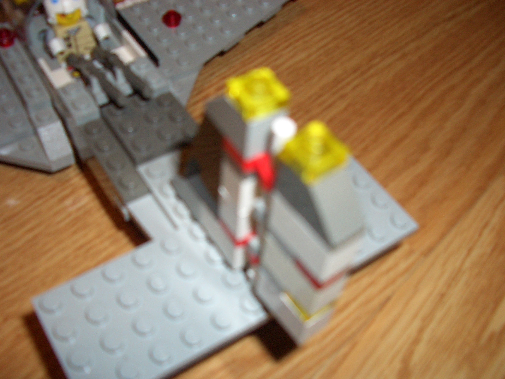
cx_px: 250
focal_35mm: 38
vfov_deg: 37.7
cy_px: 200
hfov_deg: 49.0
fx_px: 554
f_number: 2.6
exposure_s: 1/60
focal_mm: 5.8
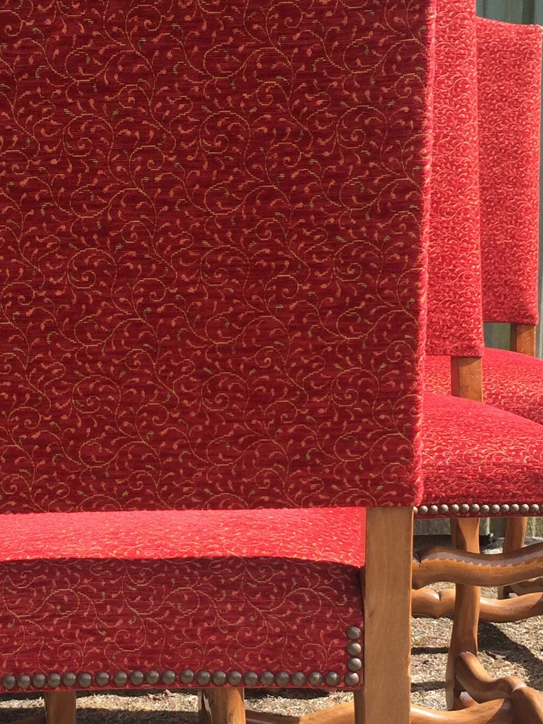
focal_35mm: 70
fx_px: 1464
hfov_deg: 20.9
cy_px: 412
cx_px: 169
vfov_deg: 27.7
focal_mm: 4.15
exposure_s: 1/791
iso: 32
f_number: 2.2
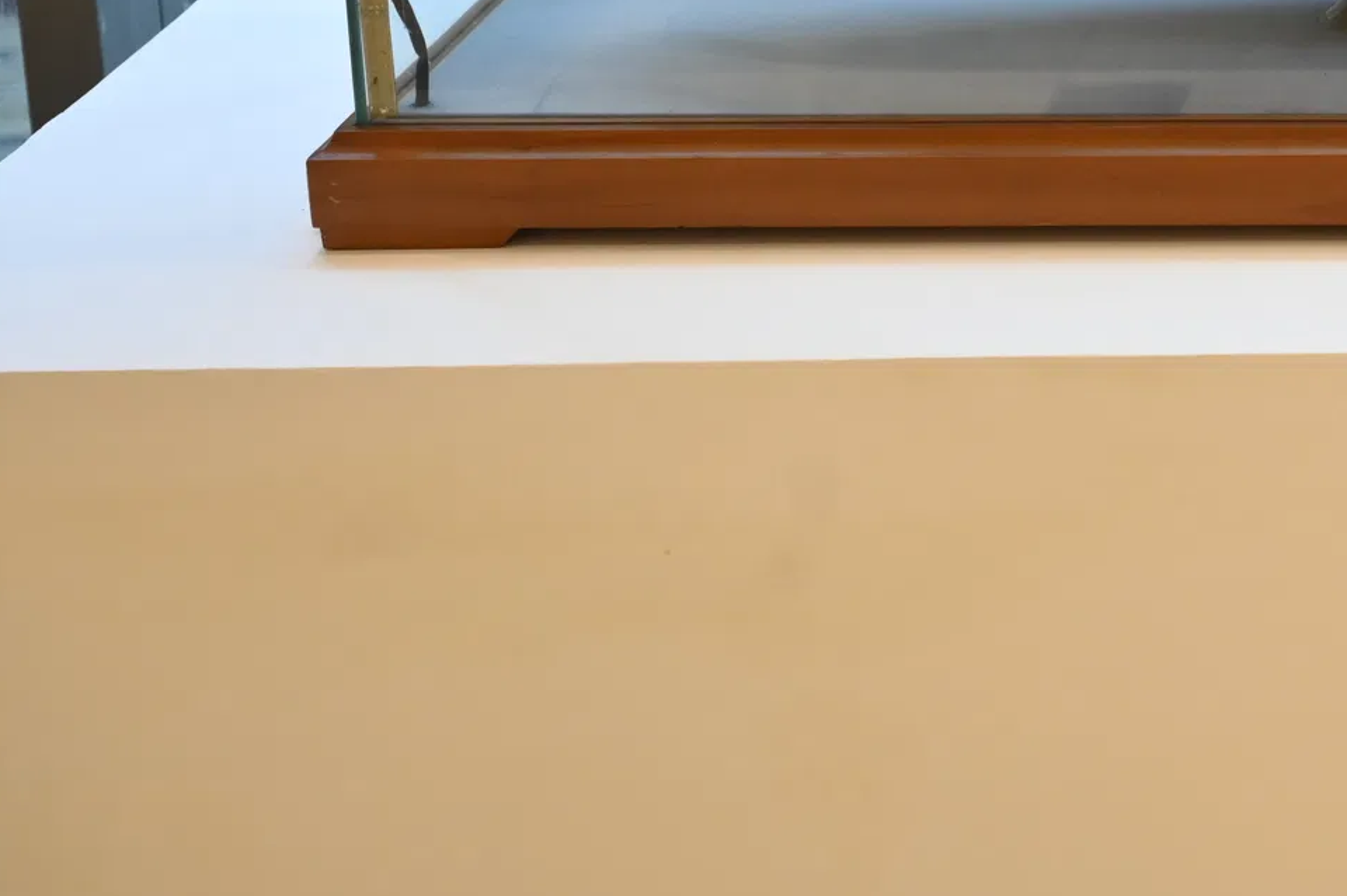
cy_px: -270
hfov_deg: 18.2
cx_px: 1781
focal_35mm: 104
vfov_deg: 12.7
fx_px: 3889
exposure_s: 1/160
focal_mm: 39
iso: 1250
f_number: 5
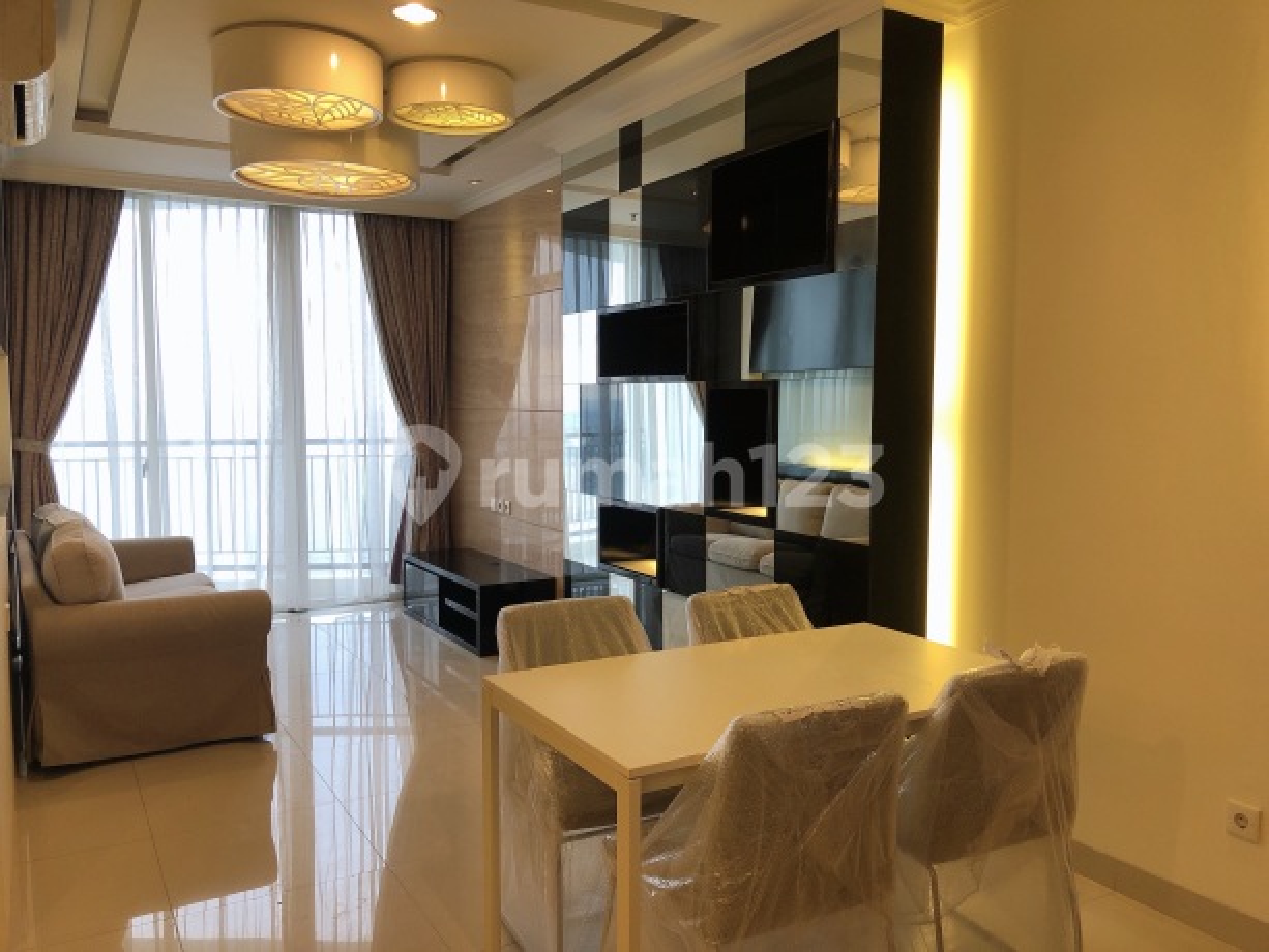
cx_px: 634
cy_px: 476
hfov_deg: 63.4
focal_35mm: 28
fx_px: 1027
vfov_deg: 49.8
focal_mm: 4
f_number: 1.8
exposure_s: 1/33
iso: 32
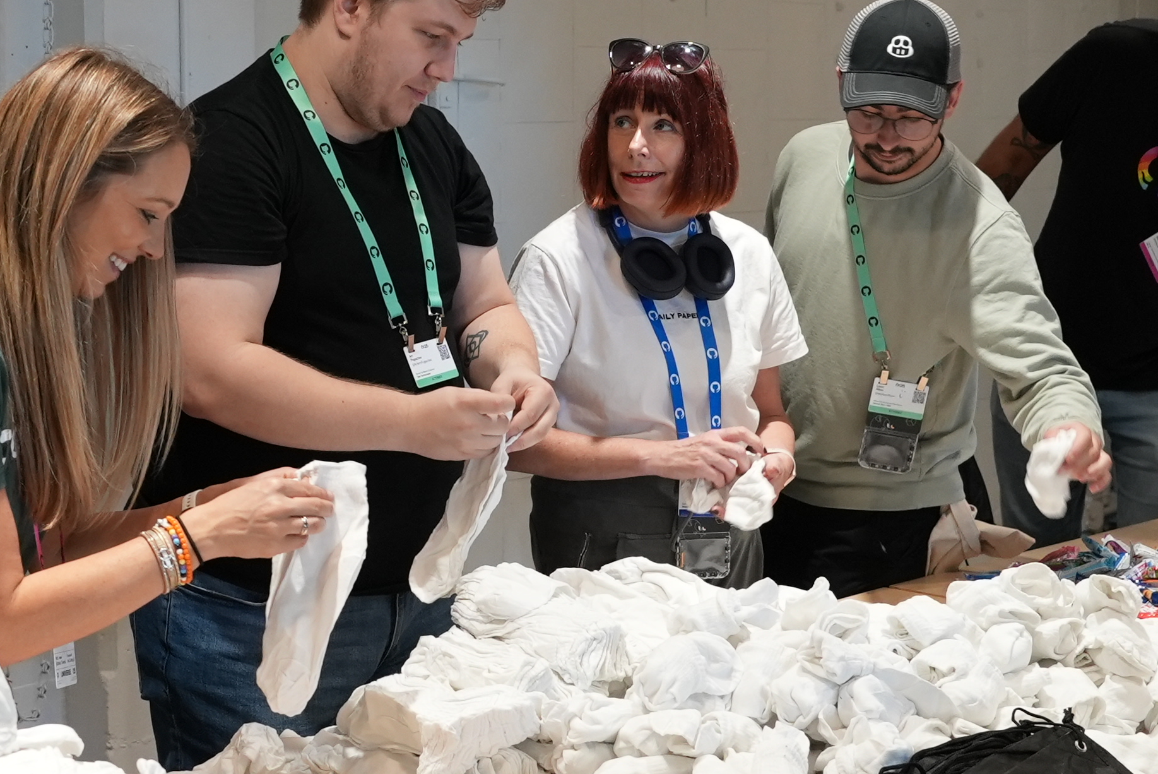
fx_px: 2156
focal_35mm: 67
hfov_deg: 29.8
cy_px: 289
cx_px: 383
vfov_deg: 20.3
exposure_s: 1/160
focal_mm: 29
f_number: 4
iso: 3200
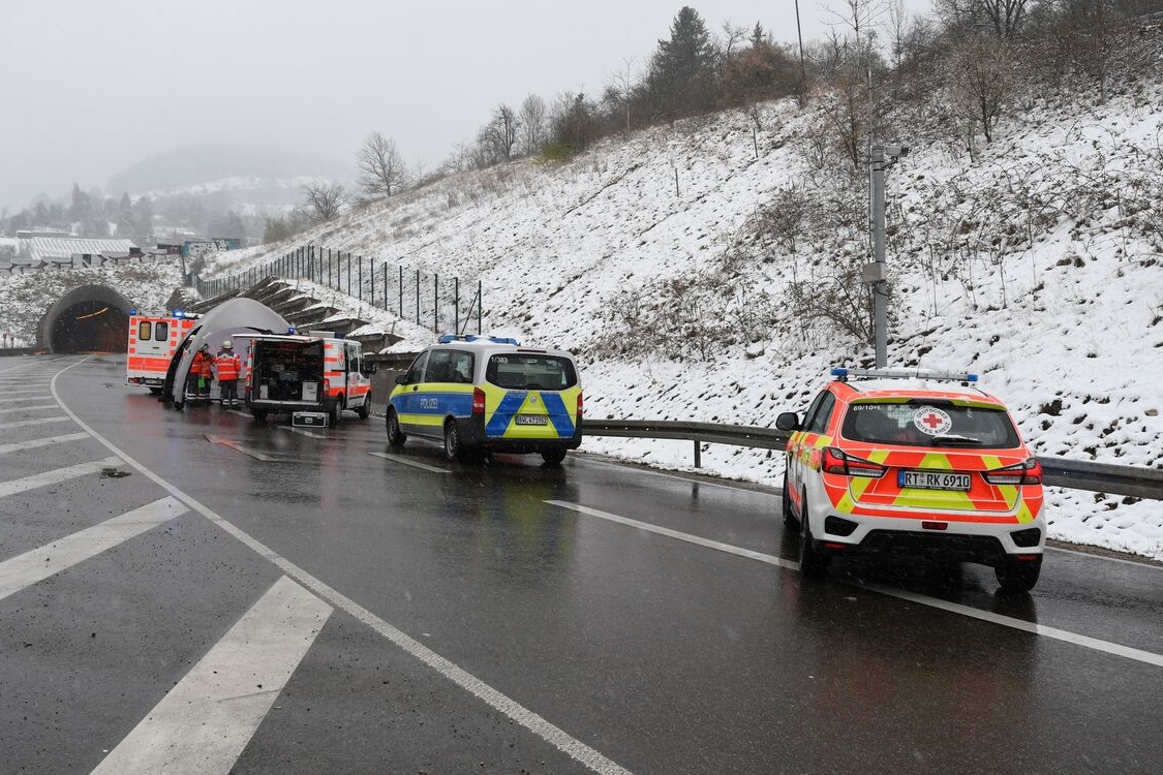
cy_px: 388
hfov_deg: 58.7
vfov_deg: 41.1
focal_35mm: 32
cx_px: 569
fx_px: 1034
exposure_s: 1/640
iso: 400
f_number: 8
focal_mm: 20
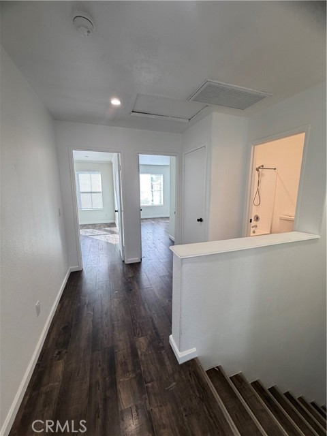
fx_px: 176
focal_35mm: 14
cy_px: 218
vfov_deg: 102.1
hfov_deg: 85.7
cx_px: 164
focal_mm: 2.22
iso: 125
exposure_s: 1/120
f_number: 2.2
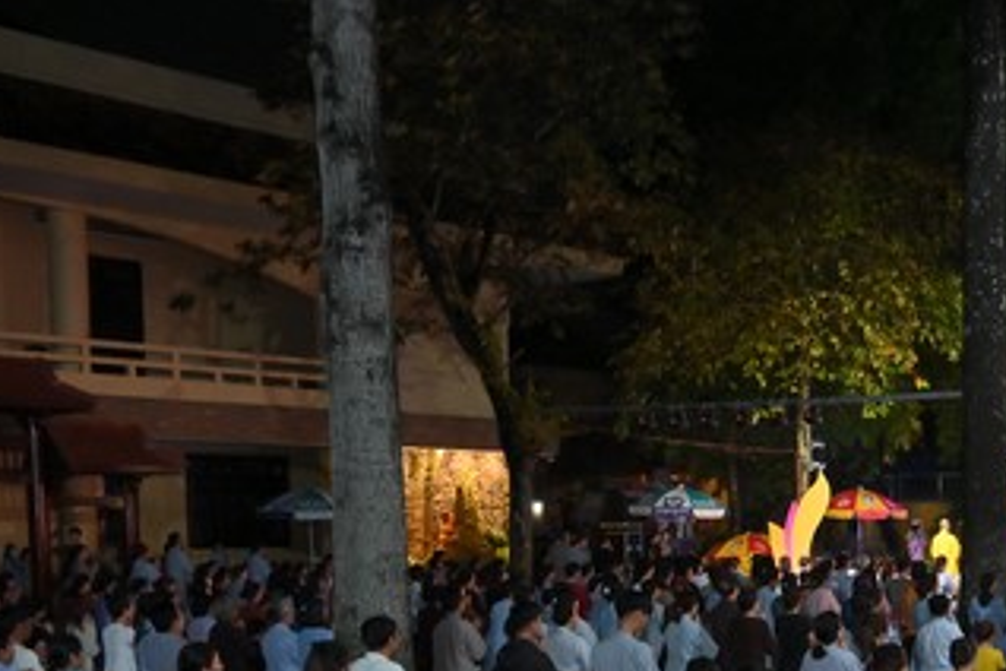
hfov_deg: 38.8
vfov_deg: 26.5
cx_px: 804
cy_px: 624
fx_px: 1369
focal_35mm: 49
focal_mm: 24
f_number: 4
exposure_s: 1/125
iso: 1000
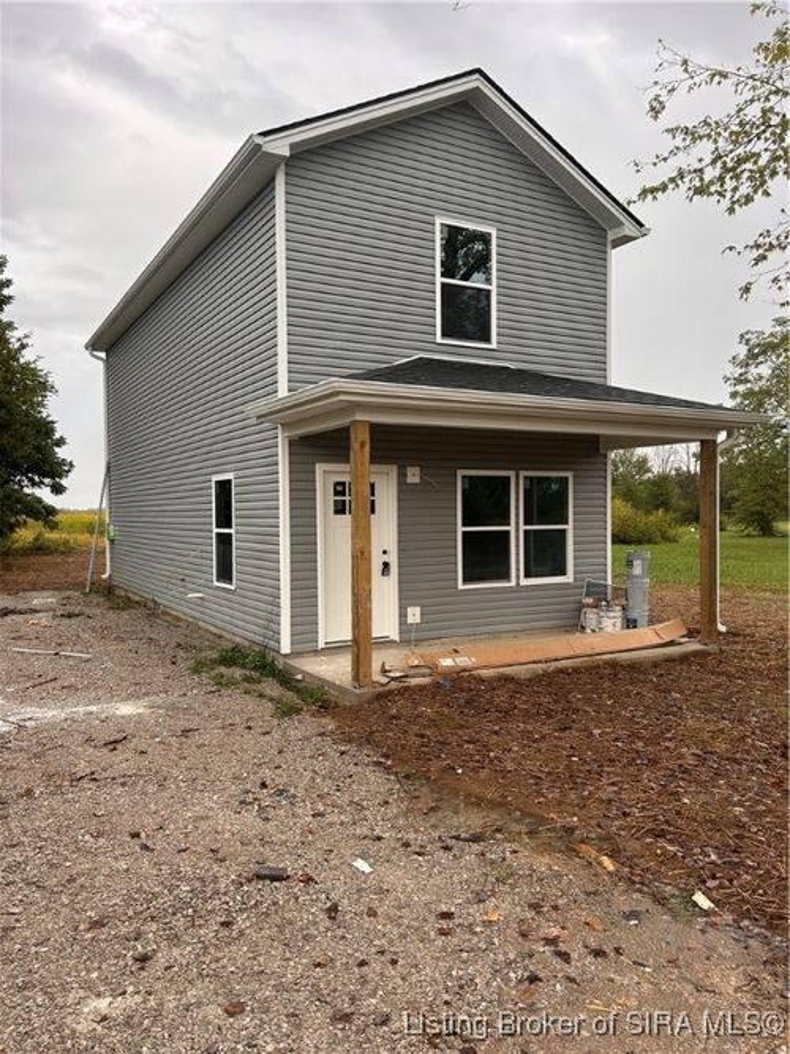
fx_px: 791
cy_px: 527
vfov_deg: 67.3
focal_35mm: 26
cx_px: 395
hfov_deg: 53.0
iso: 40
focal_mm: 5.7
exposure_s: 1/121
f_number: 1.5
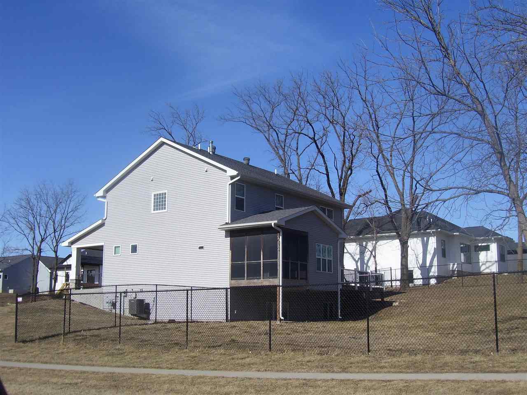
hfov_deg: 44.8
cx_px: 264
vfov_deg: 34.3
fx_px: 639
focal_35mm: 42
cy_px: 198
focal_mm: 7
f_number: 5.6
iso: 80
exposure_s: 1/750
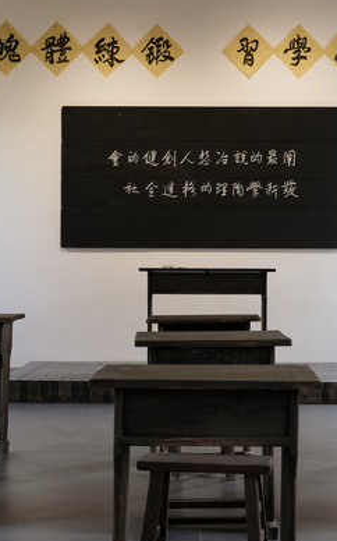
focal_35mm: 69
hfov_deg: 18.8
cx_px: 202
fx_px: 1015
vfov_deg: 29.7
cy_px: 219
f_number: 3.2
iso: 200
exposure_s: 1/75
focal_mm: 23.3
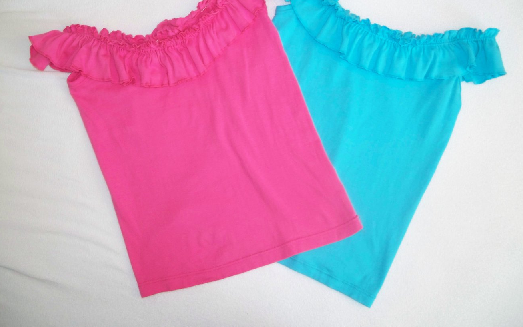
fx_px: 570
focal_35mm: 40
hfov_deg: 49.3
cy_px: 129
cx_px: 262
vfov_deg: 31.9
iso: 400
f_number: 2.8
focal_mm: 7.8
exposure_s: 1/60
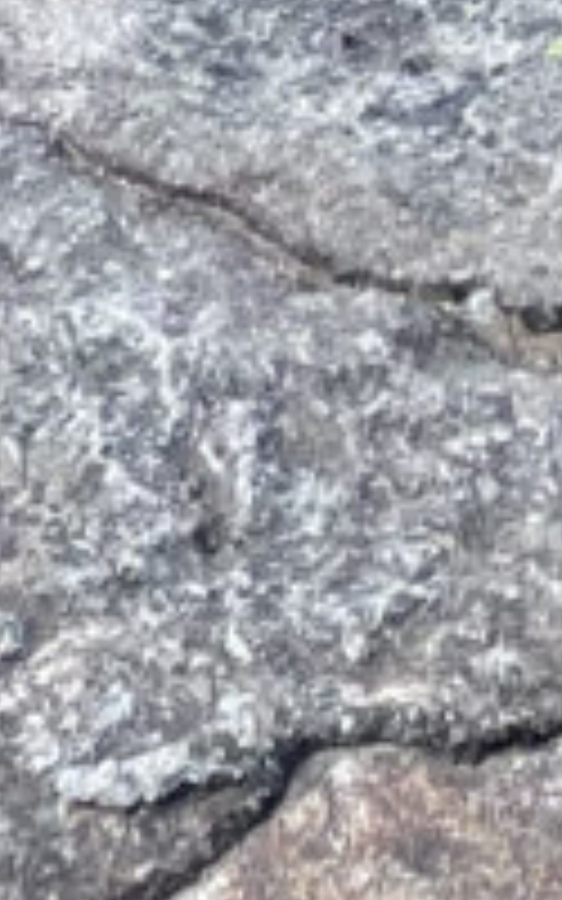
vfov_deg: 7.8
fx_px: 5122
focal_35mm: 209
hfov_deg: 5.8
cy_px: -2300
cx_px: 1731
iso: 32
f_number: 1.6
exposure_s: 1/2132
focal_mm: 4.2
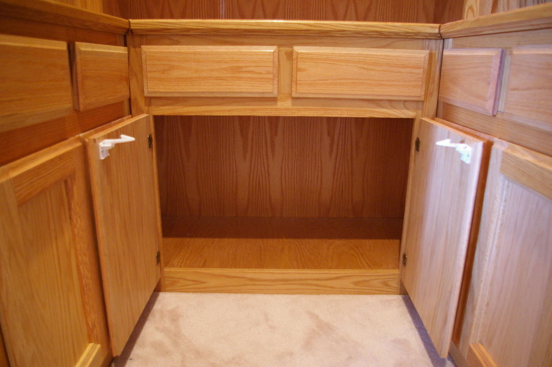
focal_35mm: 27
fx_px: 414
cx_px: 276
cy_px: 184
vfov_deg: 47.8
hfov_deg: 67.4
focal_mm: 18
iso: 800
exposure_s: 1/8
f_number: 3.5
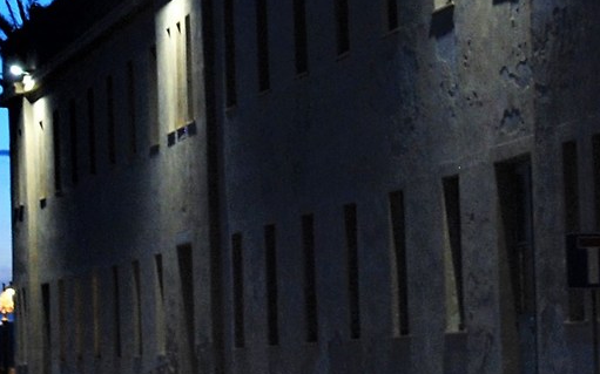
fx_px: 3057
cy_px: 28
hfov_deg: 11.2
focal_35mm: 187
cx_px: 188
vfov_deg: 7.0
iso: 400
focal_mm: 26
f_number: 4.2
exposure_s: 1/6
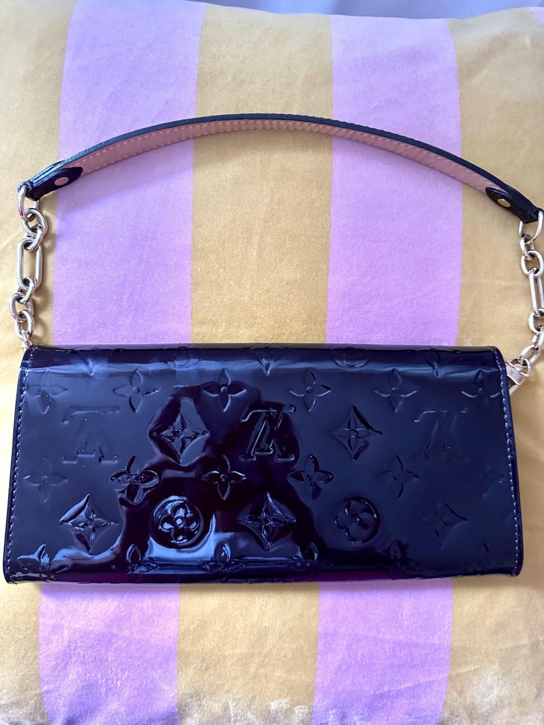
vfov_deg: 71.6
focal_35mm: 24
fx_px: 503
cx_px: 272
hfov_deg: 56.8
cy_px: 362
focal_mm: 6.86
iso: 1000
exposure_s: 1/43
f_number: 1.78
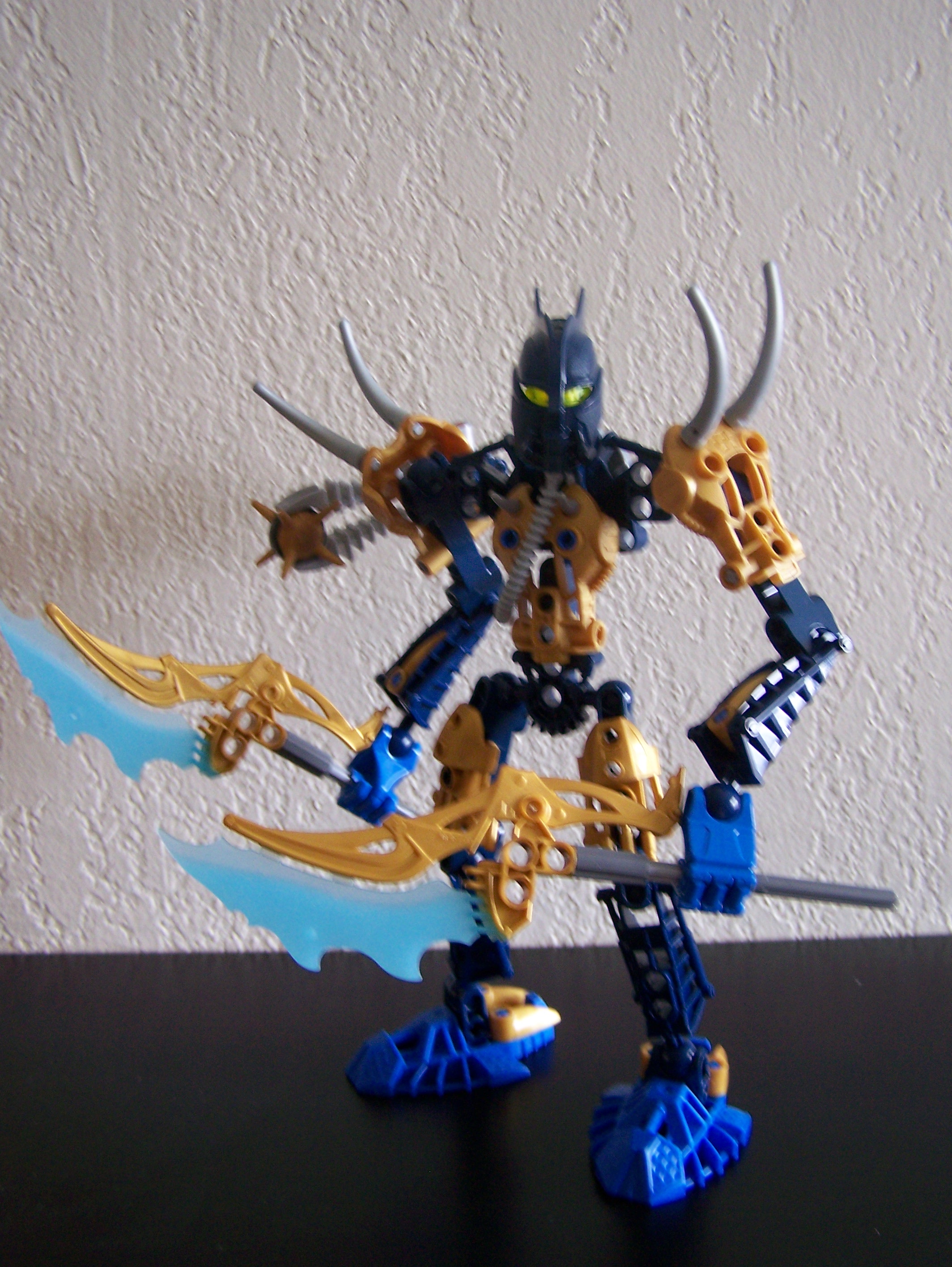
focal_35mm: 38
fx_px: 1392
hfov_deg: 37.8
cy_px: 634
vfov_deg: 48.9
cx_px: 476
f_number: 2.8
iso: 160
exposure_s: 1/20
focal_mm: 6.3
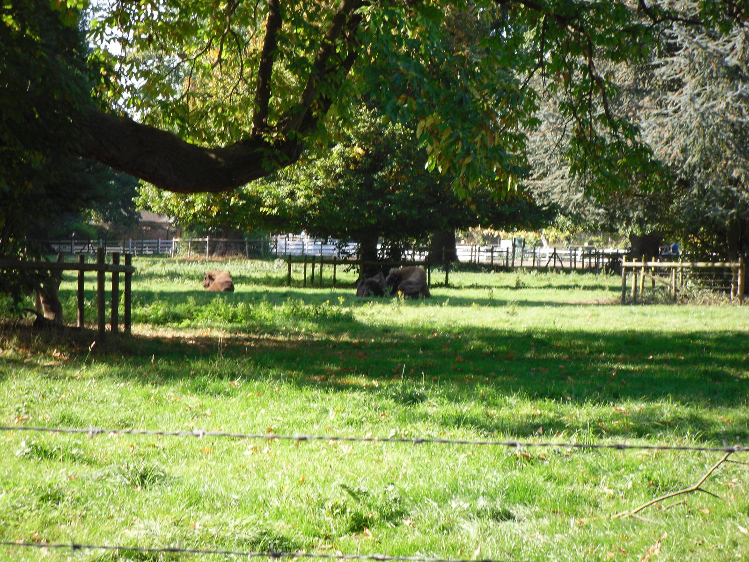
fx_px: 2272
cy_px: 281
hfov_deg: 18.7
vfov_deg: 14.1
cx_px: 374
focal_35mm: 105
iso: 100
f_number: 5.6
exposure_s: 1/90
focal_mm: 18.9
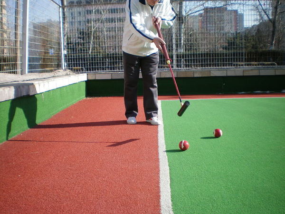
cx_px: 142
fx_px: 313
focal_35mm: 38
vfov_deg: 37.7
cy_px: 107
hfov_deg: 49.0
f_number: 3.1
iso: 64
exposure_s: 1/500
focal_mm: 6.3
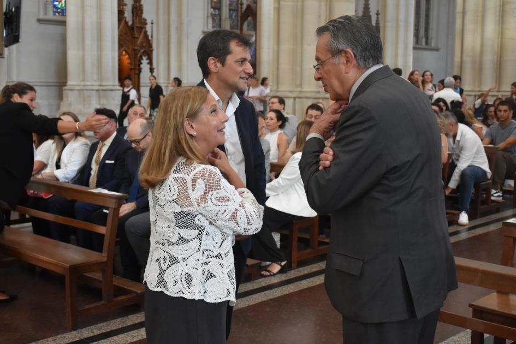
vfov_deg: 26.0
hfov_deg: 38.2
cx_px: 254
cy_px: 159
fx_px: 745
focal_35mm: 52
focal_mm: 32
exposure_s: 1/40
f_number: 4
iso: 1600
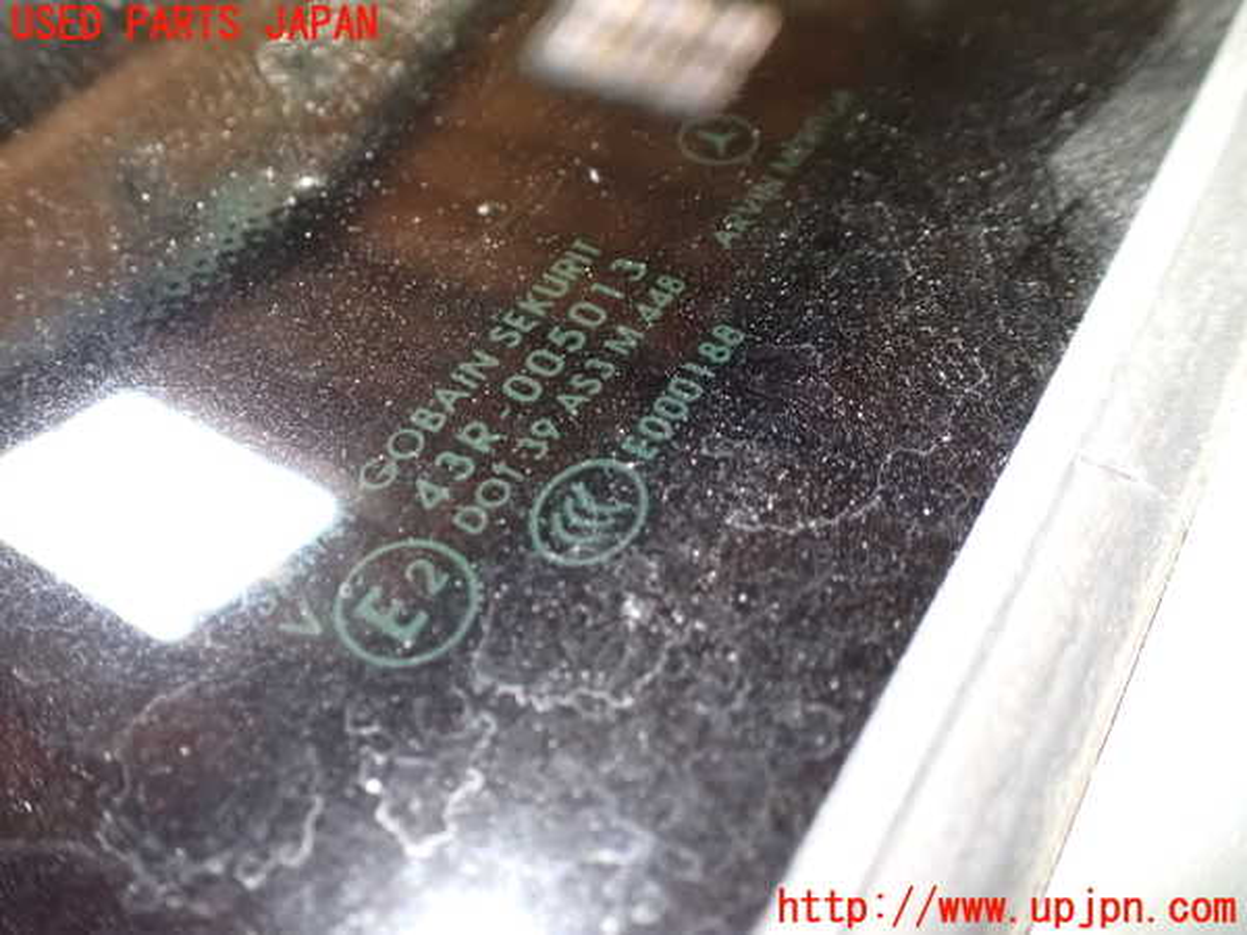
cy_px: 468
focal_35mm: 30
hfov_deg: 60.0
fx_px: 1081
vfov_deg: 46.8
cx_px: 624
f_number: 2.3
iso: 1600
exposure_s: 1/20
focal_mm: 5.4
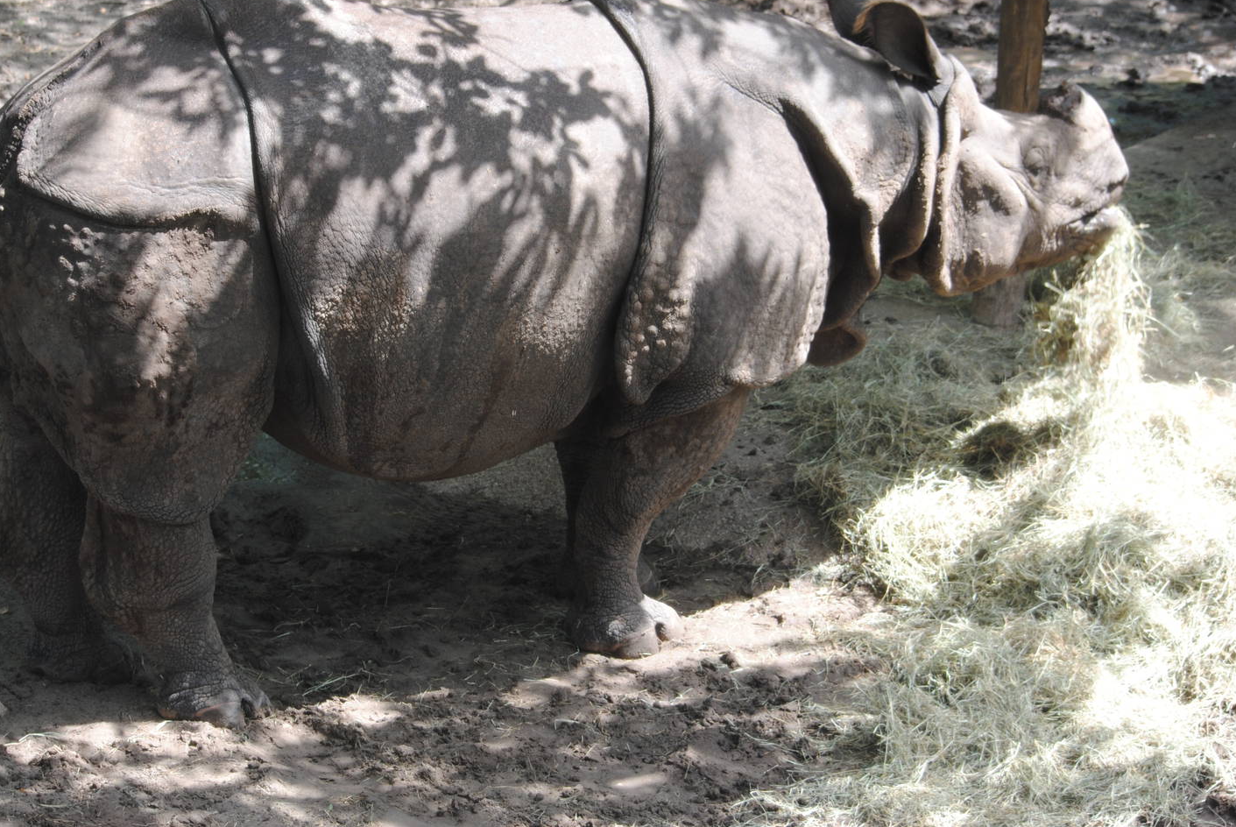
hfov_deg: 21.7
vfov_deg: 14.6
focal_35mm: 94
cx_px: 543
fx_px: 3216
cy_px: 365
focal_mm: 55
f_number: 5.6
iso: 200
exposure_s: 1/125
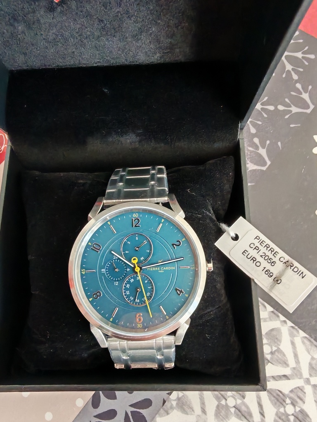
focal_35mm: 27
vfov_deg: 65.3
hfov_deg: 51.4
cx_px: 158
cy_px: 211
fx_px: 330
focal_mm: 1.96
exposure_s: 1/33
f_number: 2.2
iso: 250
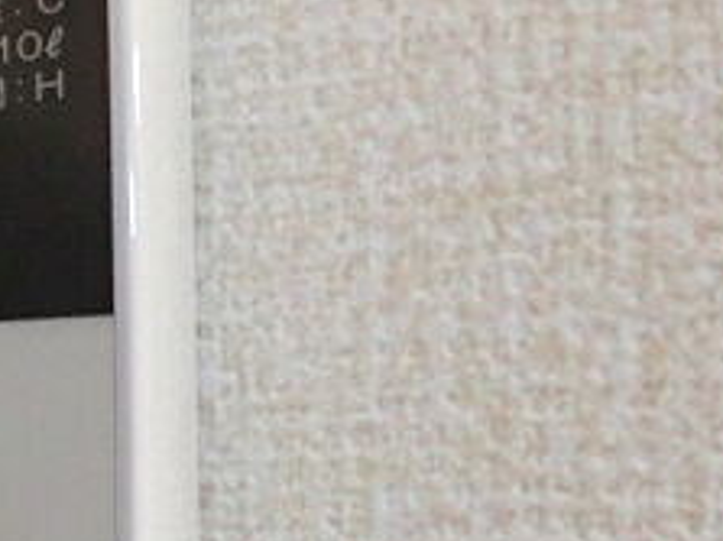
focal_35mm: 69
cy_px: 457
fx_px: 1440
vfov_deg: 21.0
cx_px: -266
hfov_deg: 24.0
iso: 800
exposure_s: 1/50
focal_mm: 4.3
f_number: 3.2
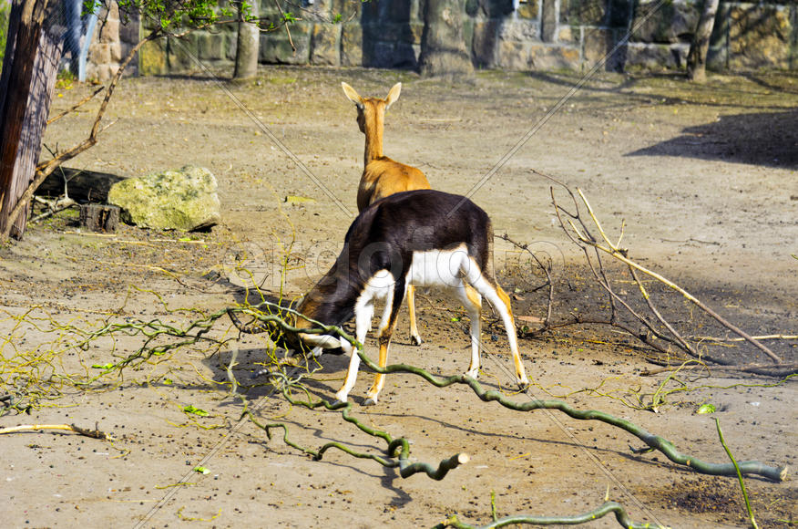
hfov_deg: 16.1
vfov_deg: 10.7
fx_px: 2820
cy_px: 264
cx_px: 399
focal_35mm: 128
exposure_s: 1/350
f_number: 5
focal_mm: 85
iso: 100
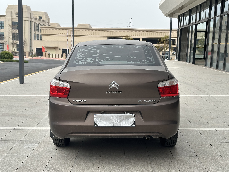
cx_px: 114
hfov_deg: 39.7
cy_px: 86
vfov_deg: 30.3
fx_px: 318
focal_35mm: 48
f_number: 1.78
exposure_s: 1/1848
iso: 64
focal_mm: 6.86
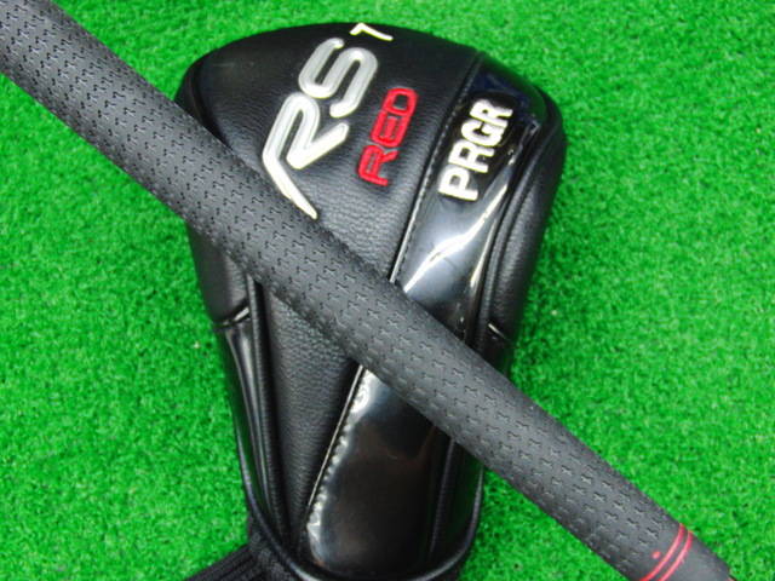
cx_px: 388
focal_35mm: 43
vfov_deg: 33.6
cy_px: 290
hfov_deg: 43.9
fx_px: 963
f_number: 3.7
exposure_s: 1/15
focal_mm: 7.54
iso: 400
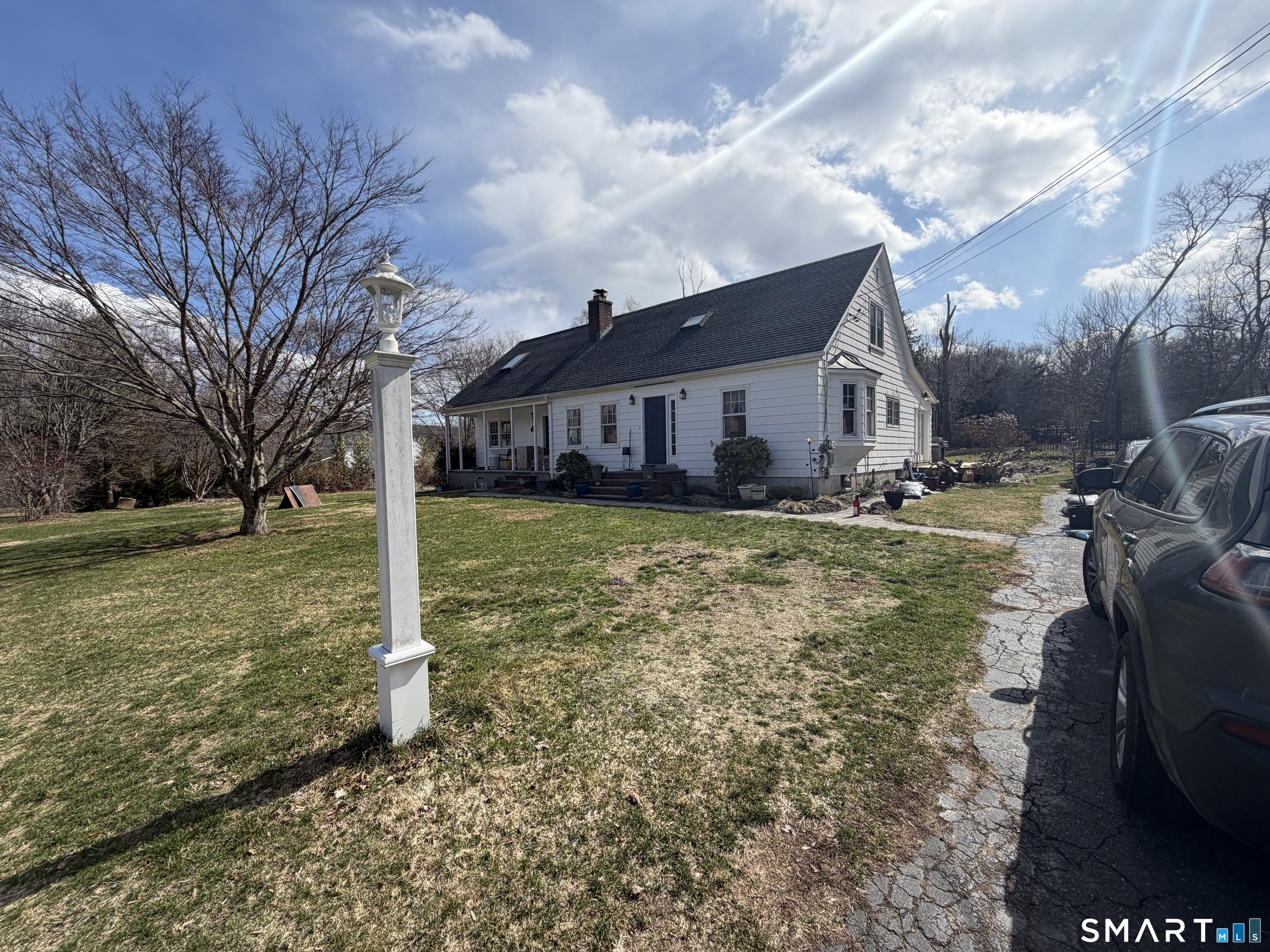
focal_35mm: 14
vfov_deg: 85.7
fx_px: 514
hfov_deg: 102.1
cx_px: 635
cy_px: 476
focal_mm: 2.22
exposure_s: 1/901
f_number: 2.2
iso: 20
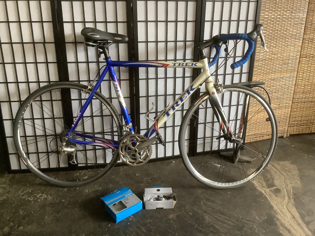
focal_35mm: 31
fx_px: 282
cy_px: 118
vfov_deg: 45.4
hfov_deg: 58.4
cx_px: 158
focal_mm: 3.3
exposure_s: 1/60
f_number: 2.4
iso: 250
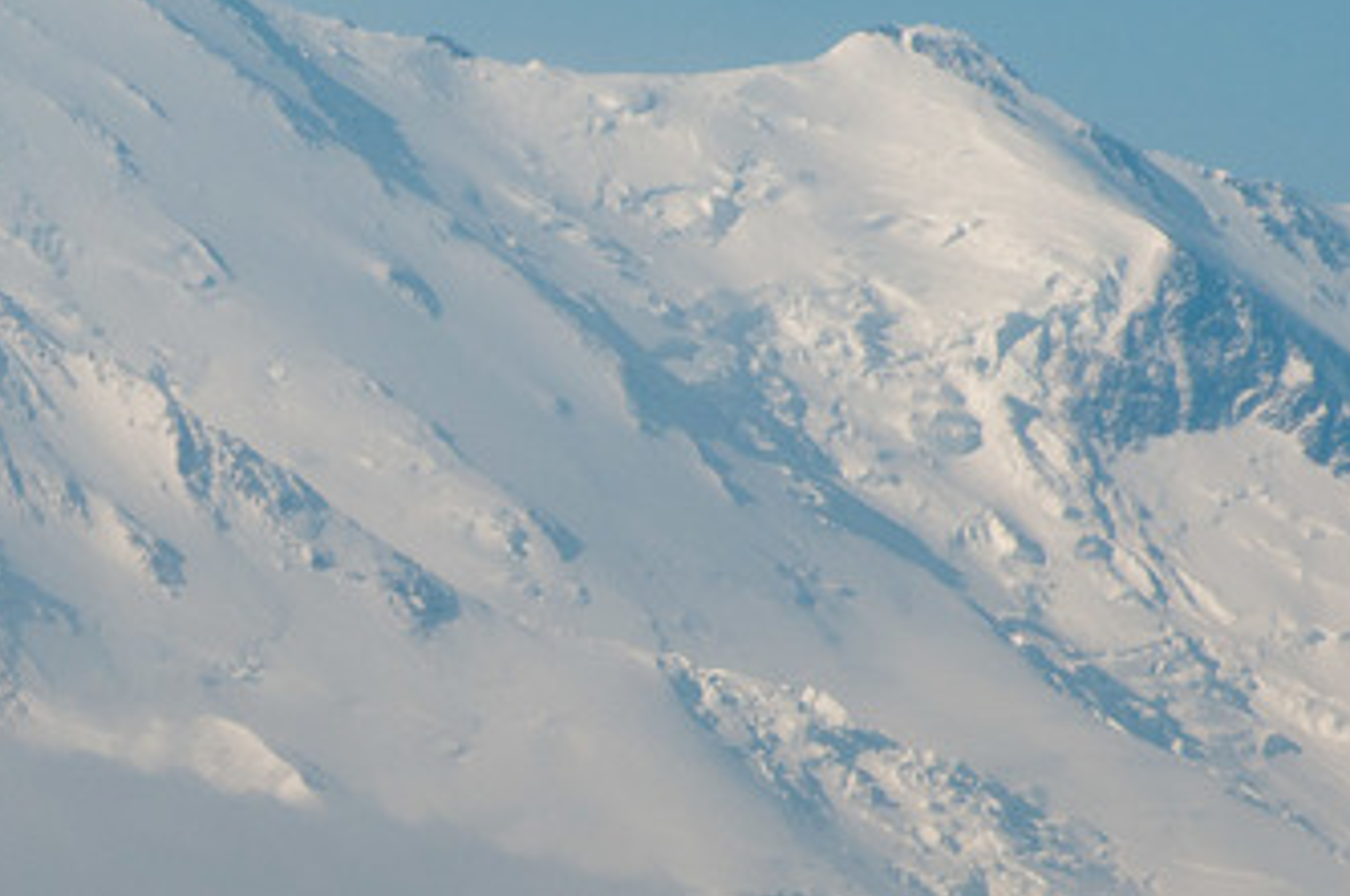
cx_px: -304
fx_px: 47256
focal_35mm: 1262
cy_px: 847
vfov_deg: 1.1
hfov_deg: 1.6
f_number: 9
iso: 100
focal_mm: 280
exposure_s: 1/1000
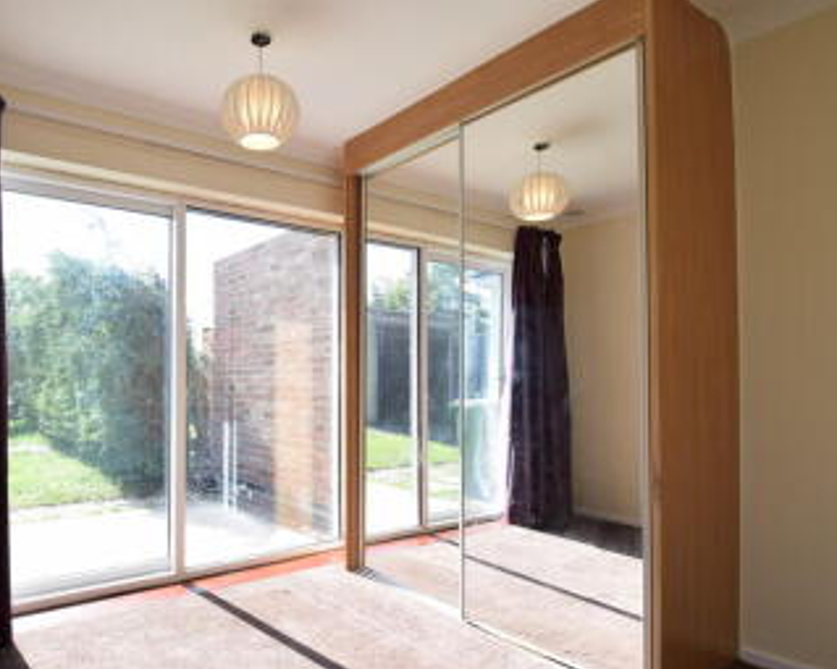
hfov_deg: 74.7
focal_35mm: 21
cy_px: 374
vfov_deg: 65.3
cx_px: 265
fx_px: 520
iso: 100
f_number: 7.1
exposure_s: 1/50
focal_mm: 10
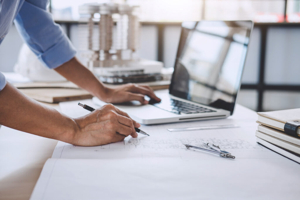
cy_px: 100
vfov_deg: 25.5
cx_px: 150
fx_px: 442
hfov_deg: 37.5
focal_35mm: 53
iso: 200
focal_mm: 35
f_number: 2.8
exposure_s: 1/80
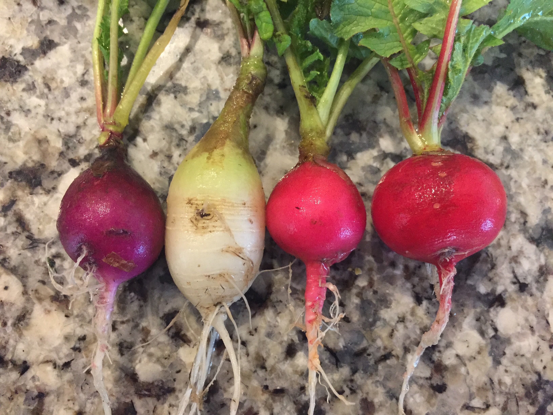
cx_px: 276
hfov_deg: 61.7
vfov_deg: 48.2
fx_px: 463
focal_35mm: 29
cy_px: 208
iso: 250
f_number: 2.2
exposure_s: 1/30
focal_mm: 4.15
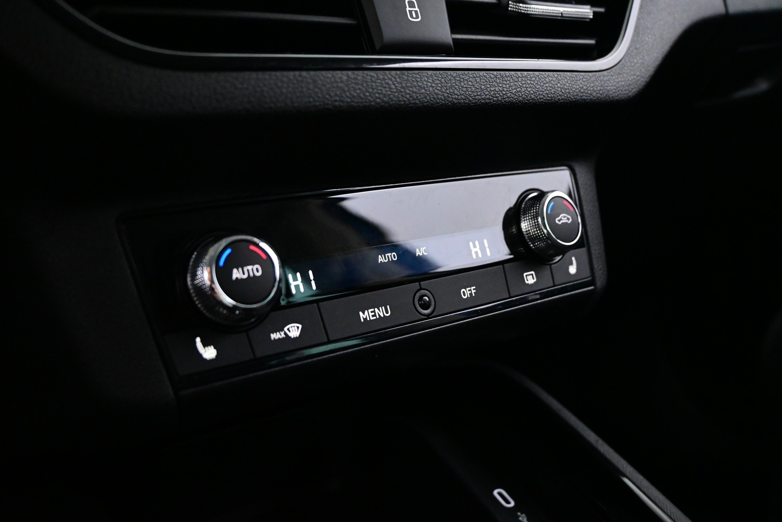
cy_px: 261
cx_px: 391
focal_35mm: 36
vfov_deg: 36.9
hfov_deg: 53.1
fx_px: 782
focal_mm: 24
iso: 5600
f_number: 4.2
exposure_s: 1/40
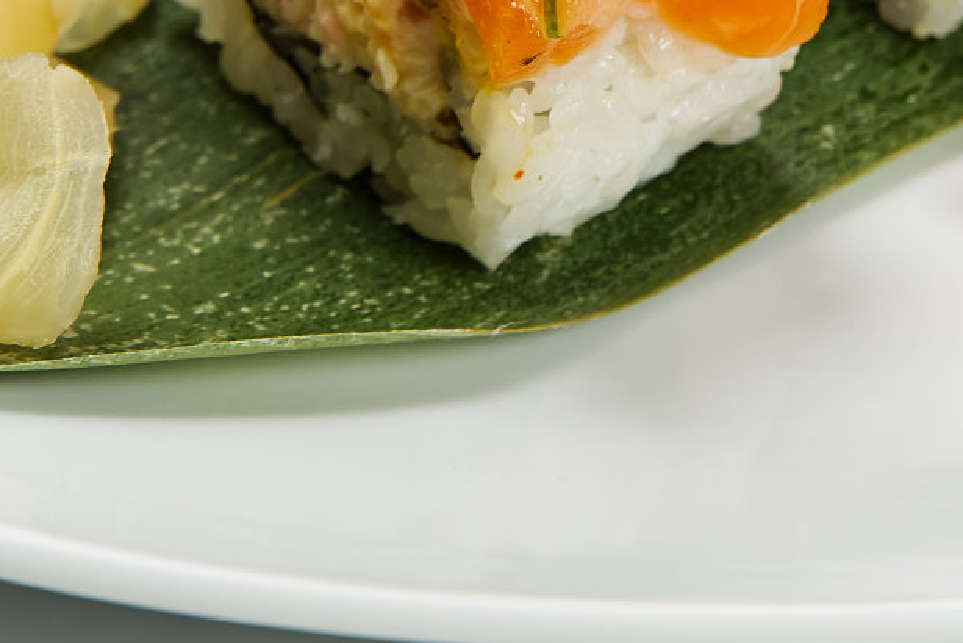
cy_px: -156
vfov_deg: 2.7
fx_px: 13867
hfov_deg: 4.0
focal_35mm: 518
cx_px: 616
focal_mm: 133
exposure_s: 1/200
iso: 200
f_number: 7.1
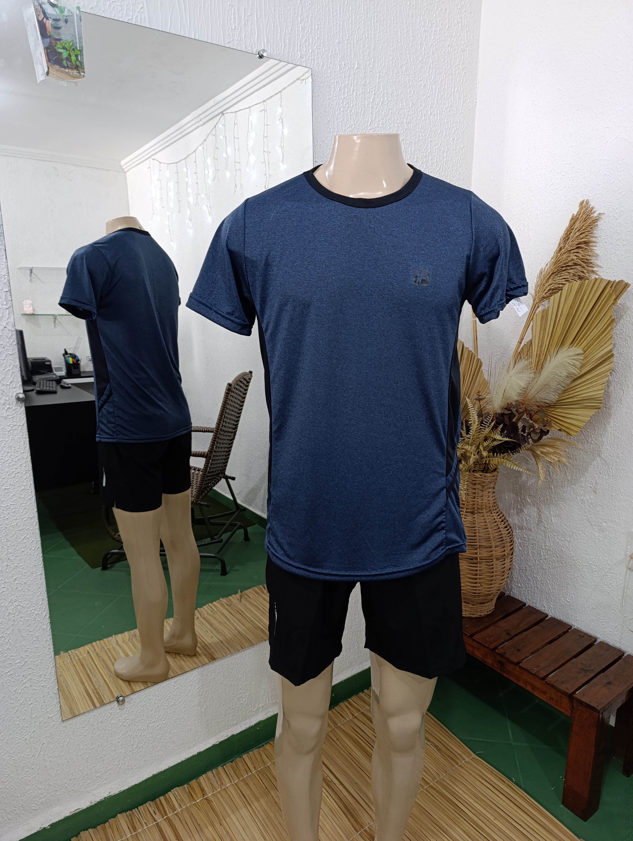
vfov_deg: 73.8
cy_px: 420
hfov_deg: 59.0
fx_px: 559
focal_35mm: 23
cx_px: 316
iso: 1250
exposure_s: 1/60
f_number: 1.6
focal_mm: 6.14
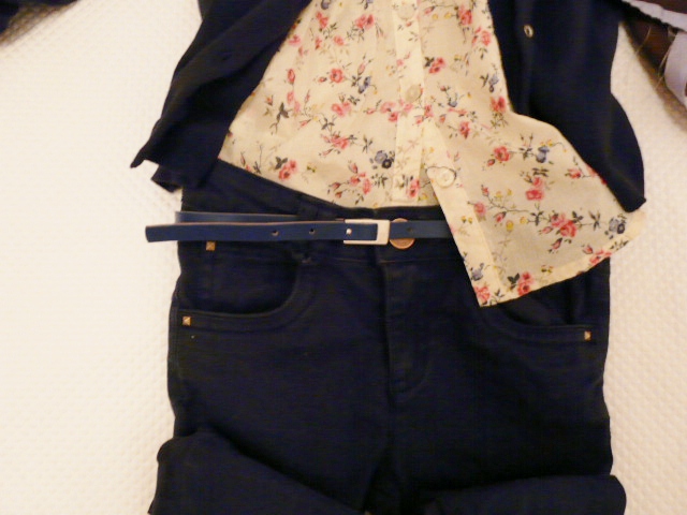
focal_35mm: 28
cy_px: 258
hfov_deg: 63.4
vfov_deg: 49.7
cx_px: 344
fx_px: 556
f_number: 2.8
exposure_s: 1/13
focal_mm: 4.6
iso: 400
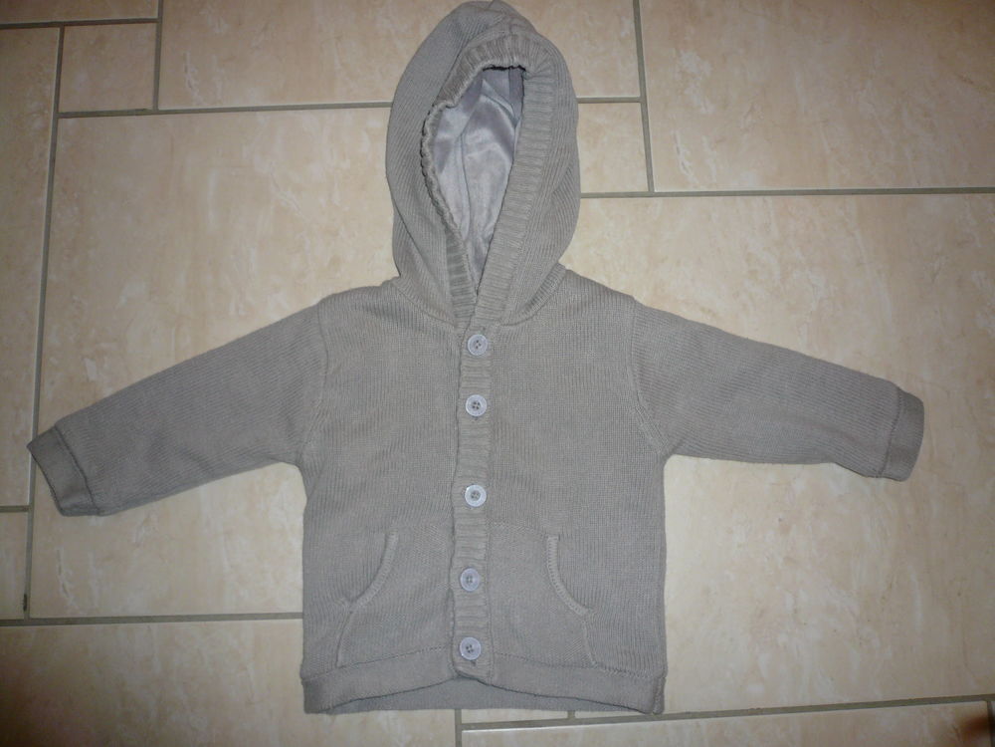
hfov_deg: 63.4
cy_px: 374
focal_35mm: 28
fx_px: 805
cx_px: 498
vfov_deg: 49.7
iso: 100
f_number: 2.8
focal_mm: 4.6
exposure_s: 1/30
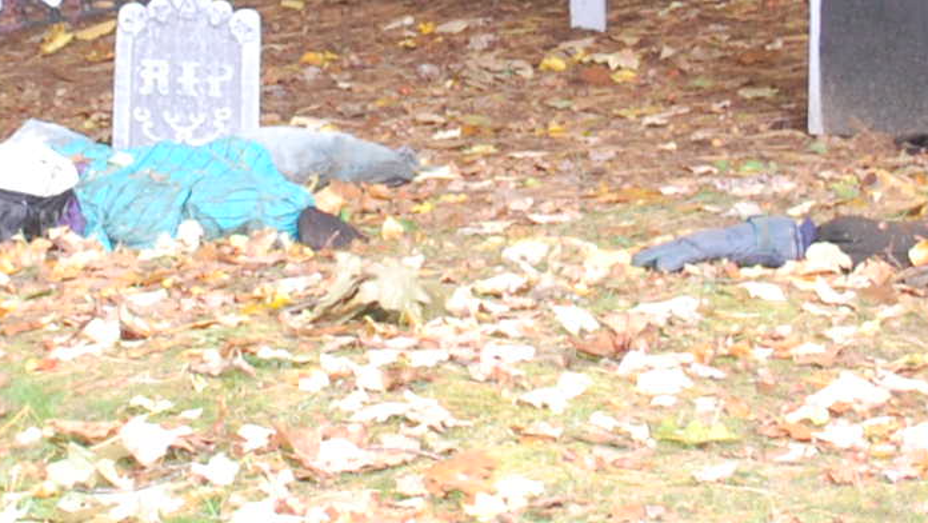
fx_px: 5169
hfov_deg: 10.2
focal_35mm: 210
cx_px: 277
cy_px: -160
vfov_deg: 5.8
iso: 560
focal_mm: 24
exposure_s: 1/60
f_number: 4.2
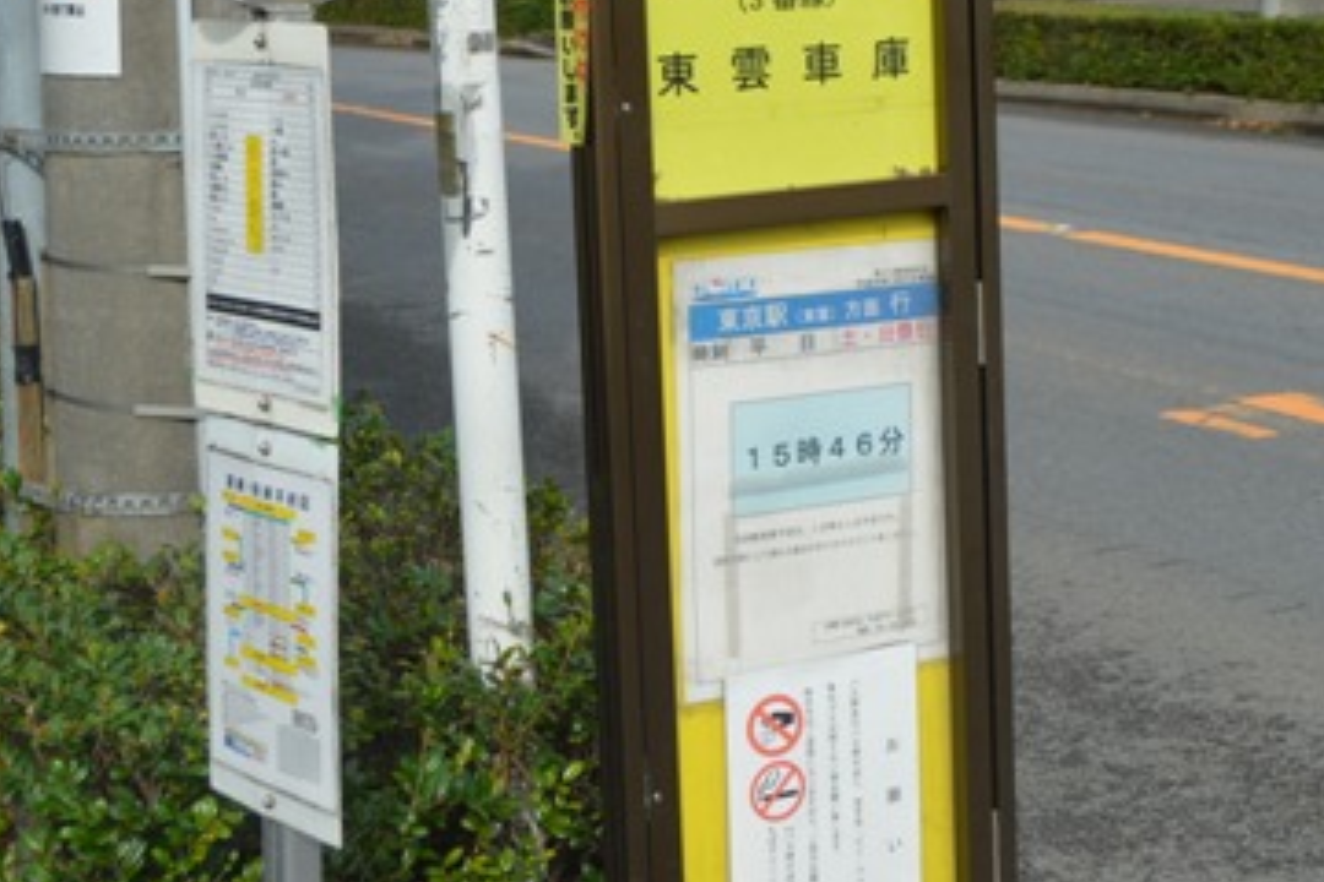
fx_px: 2354
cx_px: 747
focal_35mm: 64
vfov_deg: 20.9
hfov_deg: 31.4
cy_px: 140
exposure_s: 1/250
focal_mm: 24
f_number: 8
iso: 100
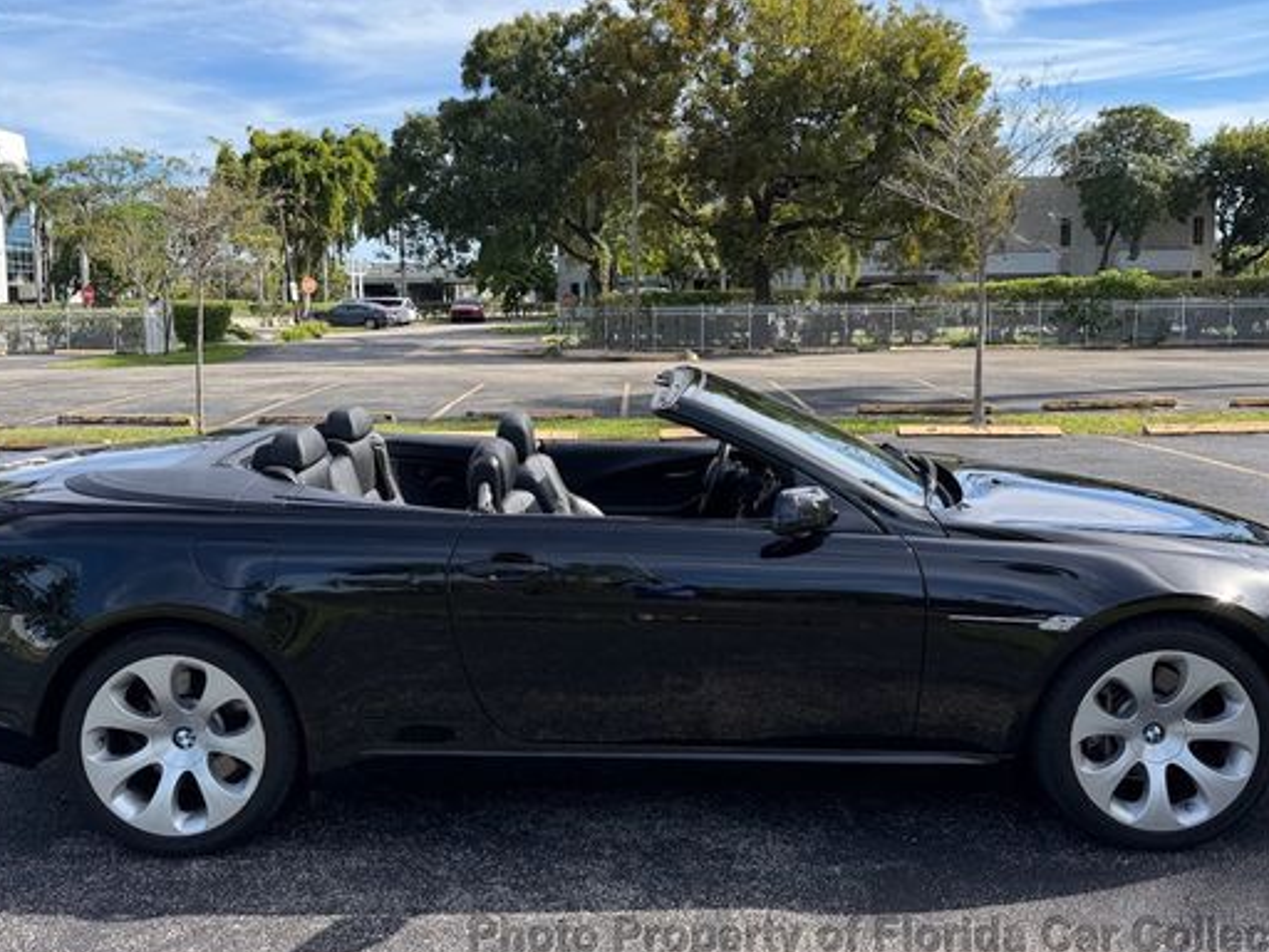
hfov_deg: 60.0
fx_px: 1100
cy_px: 394
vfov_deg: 46.6
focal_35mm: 30
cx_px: 642
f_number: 1.78
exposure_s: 1/3425
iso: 100
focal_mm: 6.76
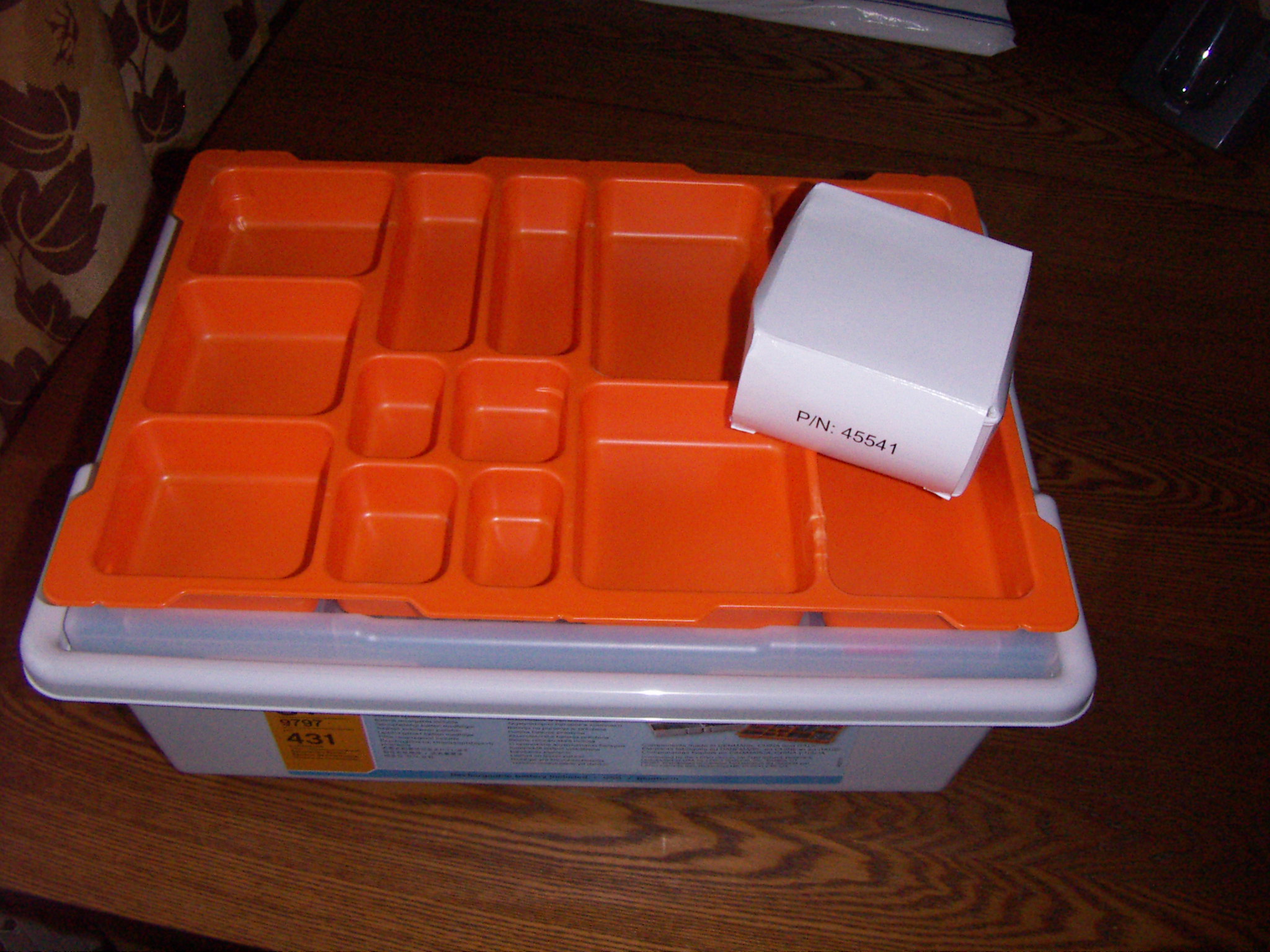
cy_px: 476
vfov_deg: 39.7
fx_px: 1321
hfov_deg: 51.4
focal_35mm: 36
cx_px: 635
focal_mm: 4.7
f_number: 6.7
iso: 200
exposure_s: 1/50
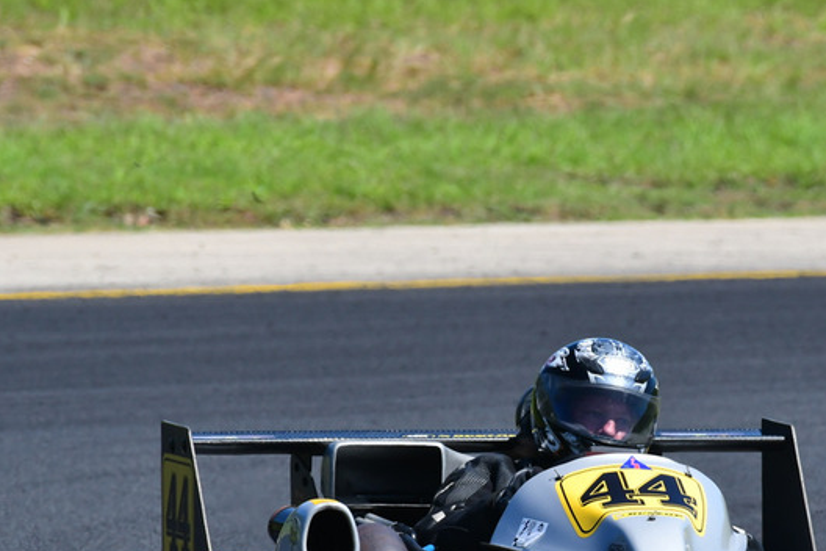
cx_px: 524
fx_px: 23998
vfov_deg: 1.3
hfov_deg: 2.0
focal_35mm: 1046
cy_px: 362
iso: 500
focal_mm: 460
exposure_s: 1/640
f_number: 11
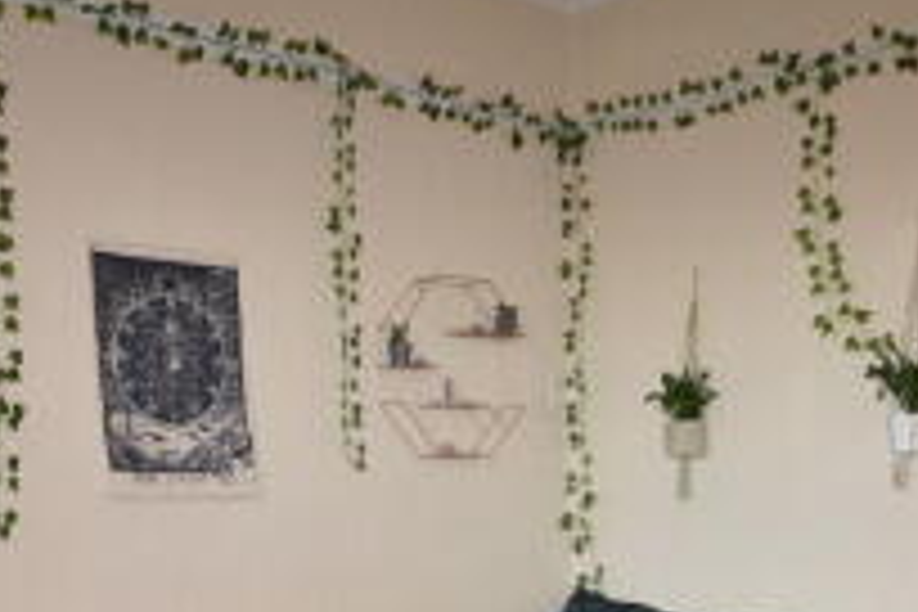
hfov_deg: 40.3
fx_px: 1249
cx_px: 446
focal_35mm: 49
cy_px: 691
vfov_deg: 25.3
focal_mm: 14
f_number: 4.8
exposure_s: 1/60
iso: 1400
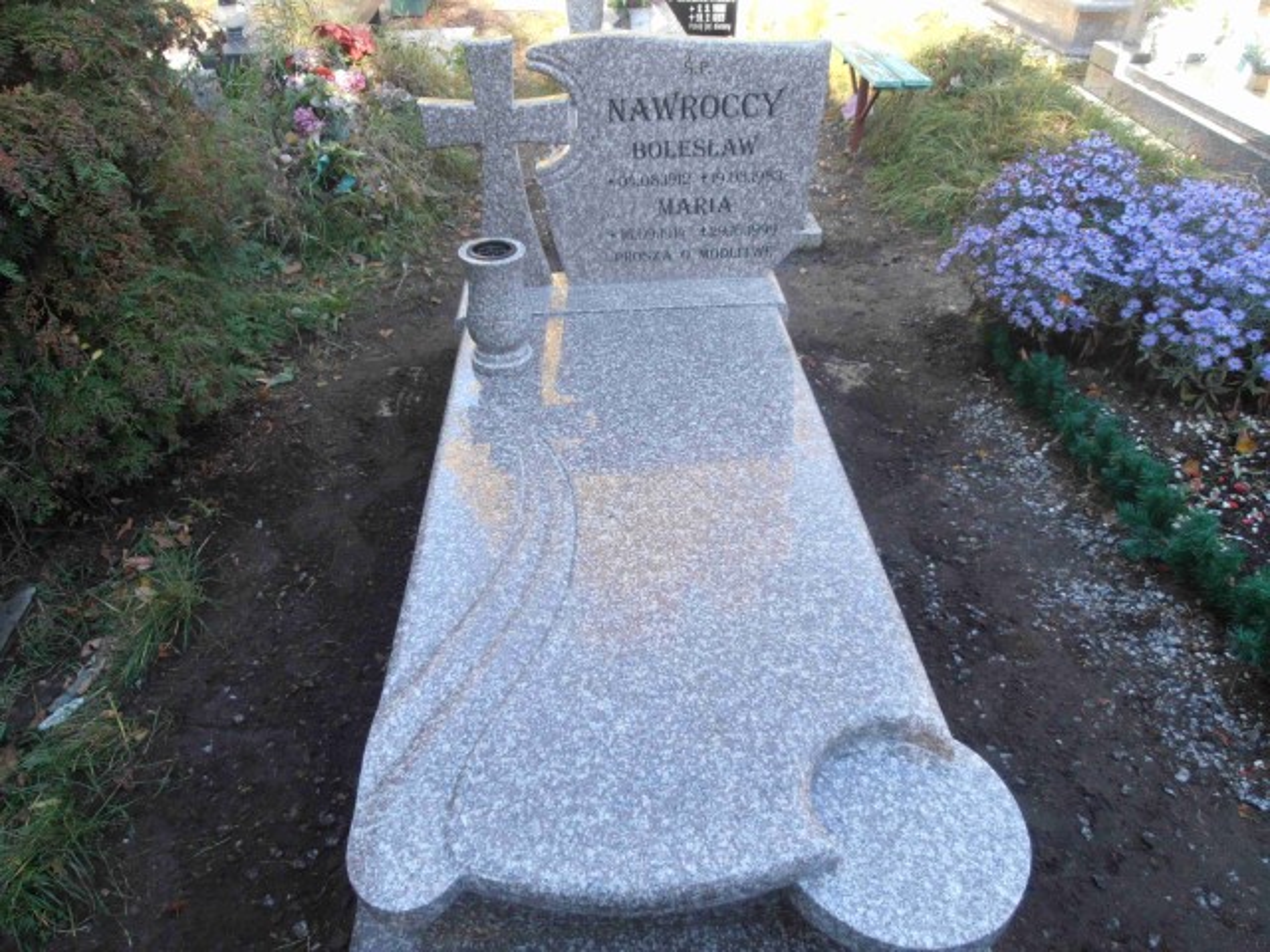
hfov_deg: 71.6
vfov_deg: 56.8
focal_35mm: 24
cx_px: 635
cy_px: 476
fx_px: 881
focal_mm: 4.2
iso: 80
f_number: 3
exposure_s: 1/80
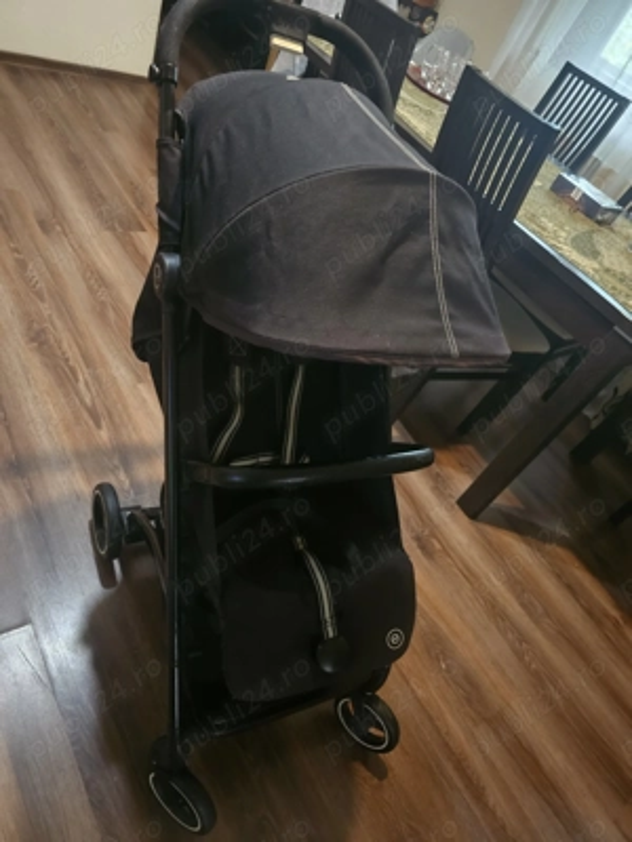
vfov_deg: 73.9
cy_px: 421
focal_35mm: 23
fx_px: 560
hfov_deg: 58.9
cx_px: 316
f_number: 1.7
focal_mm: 6.3
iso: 1250
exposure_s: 1/24
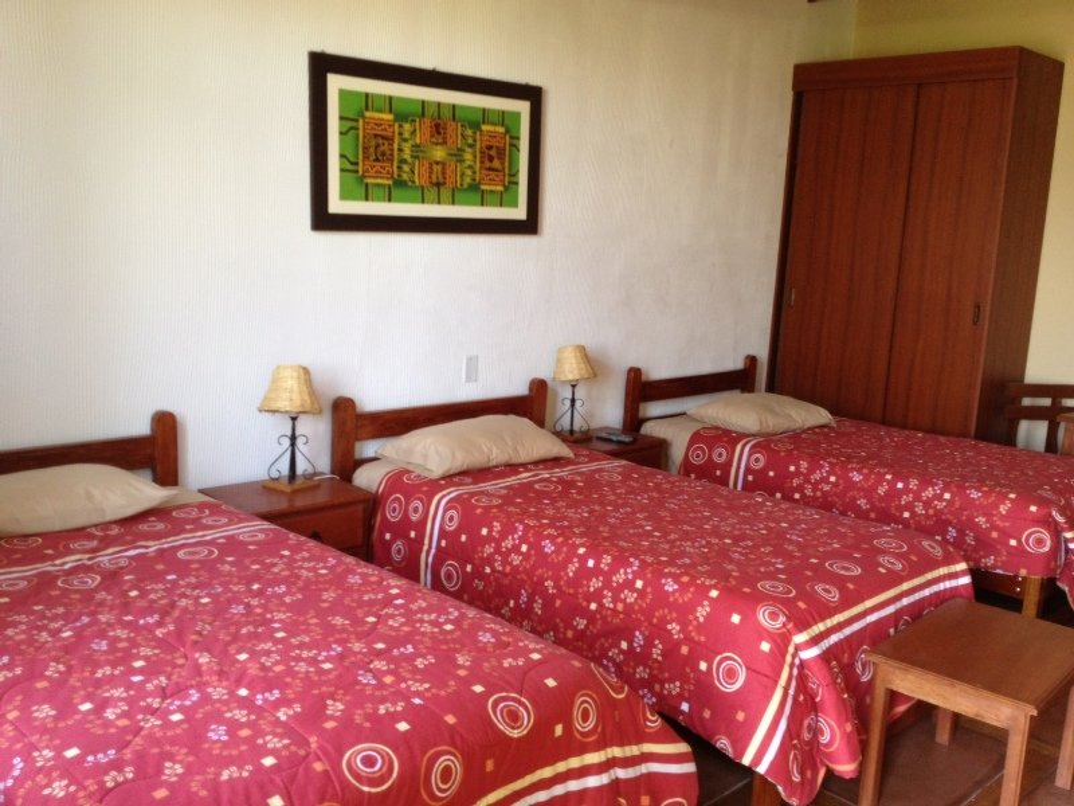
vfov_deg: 40.7
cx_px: 537
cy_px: 403
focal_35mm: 35
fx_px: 1086
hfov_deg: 52.6
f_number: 2.4
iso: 100
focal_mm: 4.28
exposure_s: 1/20
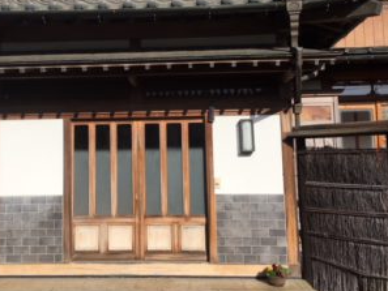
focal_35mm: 39
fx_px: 437
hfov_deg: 47.6
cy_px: 117
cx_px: 157
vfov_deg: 36.7
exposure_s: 1/2331
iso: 25
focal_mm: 4.15
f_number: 2.2
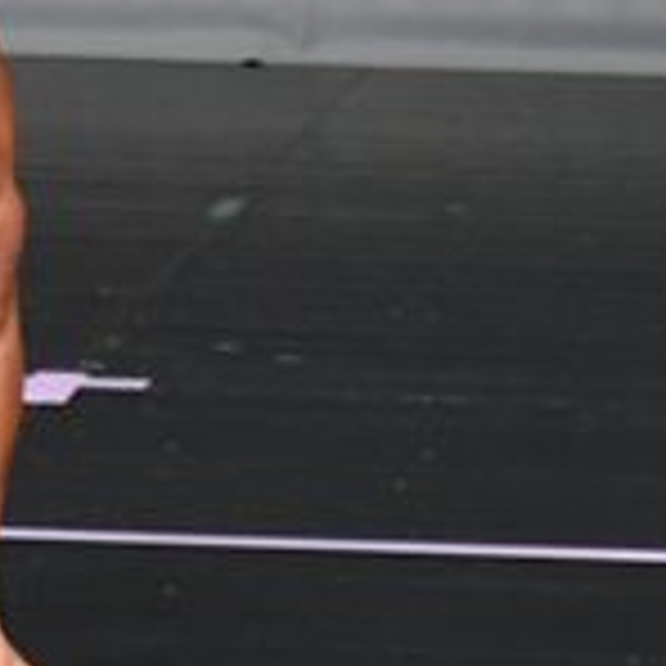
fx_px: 33326
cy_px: -99
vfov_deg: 1.1
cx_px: -187
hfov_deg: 1.1
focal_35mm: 1531
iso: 4000
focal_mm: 230
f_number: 5.6
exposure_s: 1/400
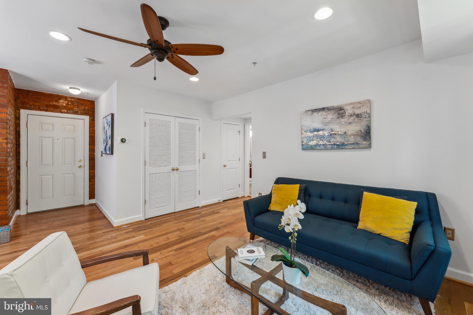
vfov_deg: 81.2
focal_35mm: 14
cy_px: 158
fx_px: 184
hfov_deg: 104.3
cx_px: 236
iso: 200
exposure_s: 1/8
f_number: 8
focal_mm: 14
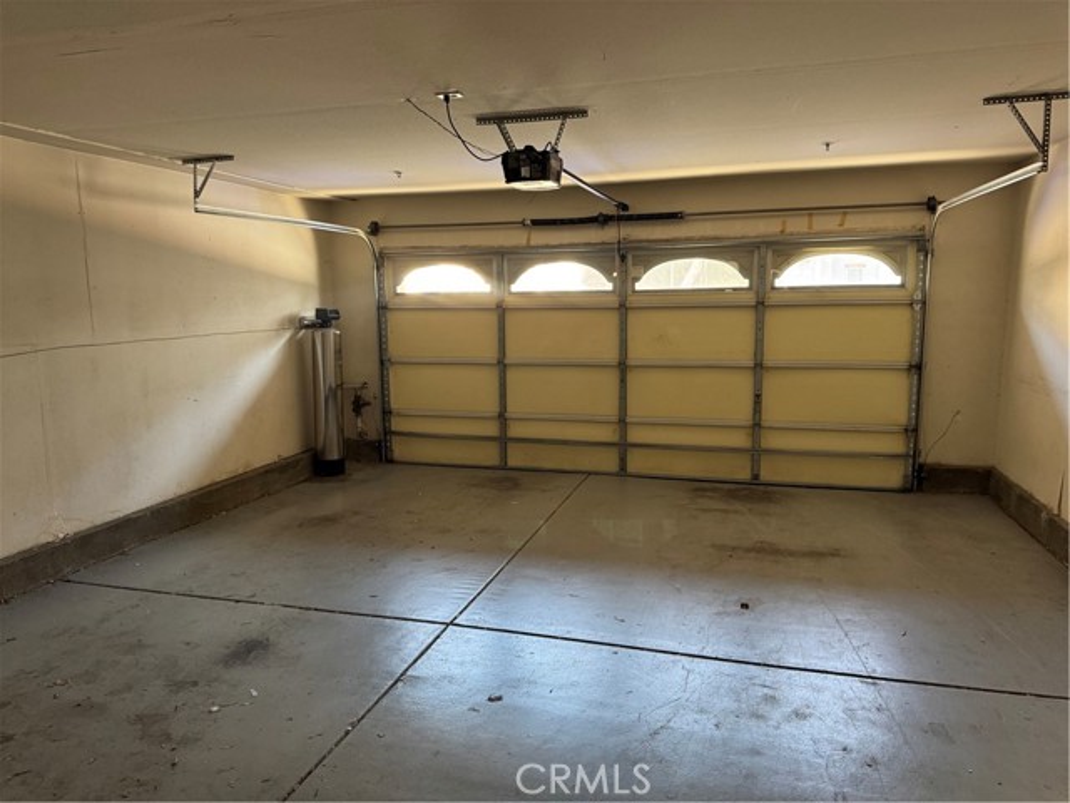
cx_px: 535
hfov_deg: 71.6
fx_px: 742
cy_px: 402
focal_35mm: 24
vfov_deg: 56.8
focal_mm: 6.76
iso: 250
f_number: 1.78
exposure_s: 1/60
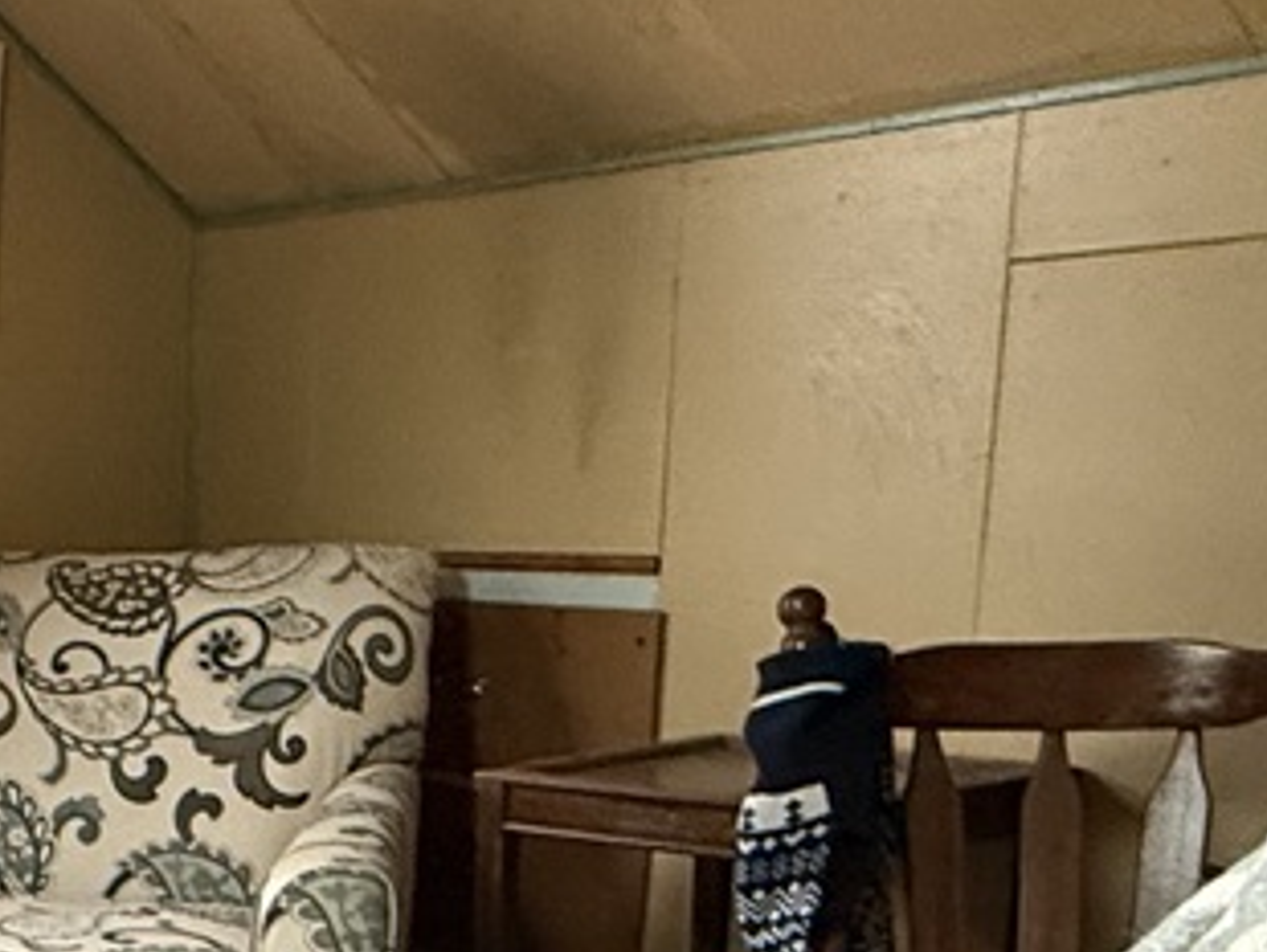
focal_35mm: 65
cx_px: -531
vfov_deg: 21.6
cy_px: 1013
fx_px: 2381
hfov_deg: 24.5
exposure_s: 1/60
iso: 400
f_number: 2.2
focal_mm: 2.22
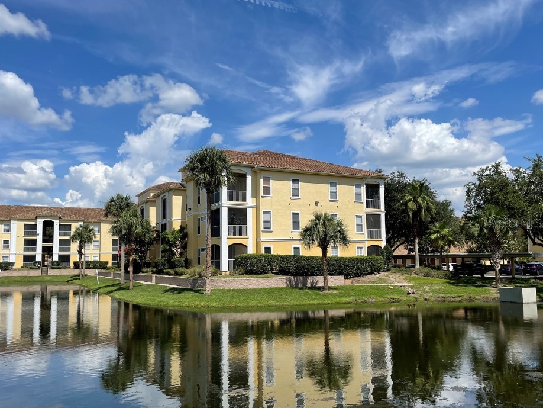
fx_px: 455
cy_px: 223
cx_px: 241
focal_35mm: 29
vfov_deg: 48.2
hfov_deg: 61.5
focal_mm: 4.2
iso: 32
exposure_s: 1/4831
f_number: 1.6
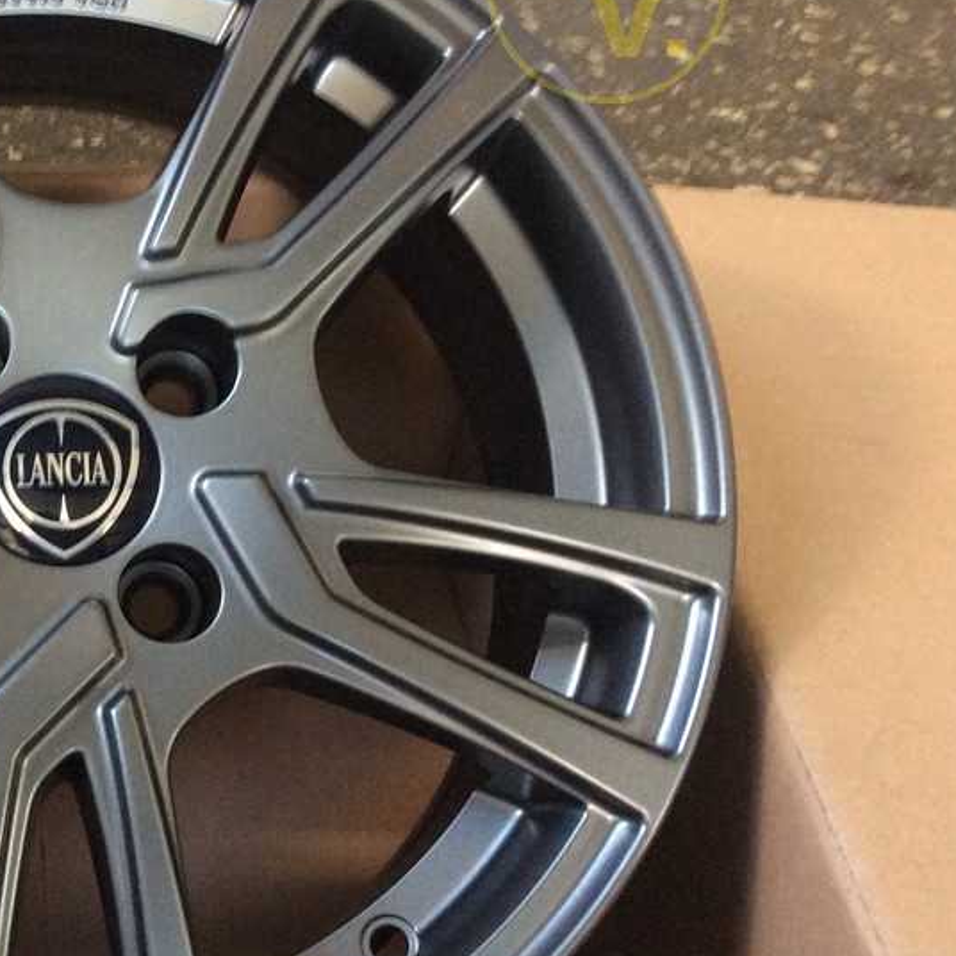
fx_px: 1687
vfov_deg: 31.6
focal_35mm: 54
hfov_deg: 30.2
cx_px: 91
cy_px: 515
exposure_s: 1/25
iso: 125
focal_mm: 3.3
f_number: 2.4
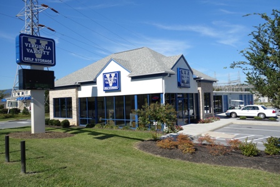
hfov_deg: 65.5
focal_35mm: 28
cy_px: 94
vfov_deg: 46.4
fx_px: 218
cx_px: 140
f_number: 4.5
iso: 125
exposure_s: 1/800
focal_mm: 10.4
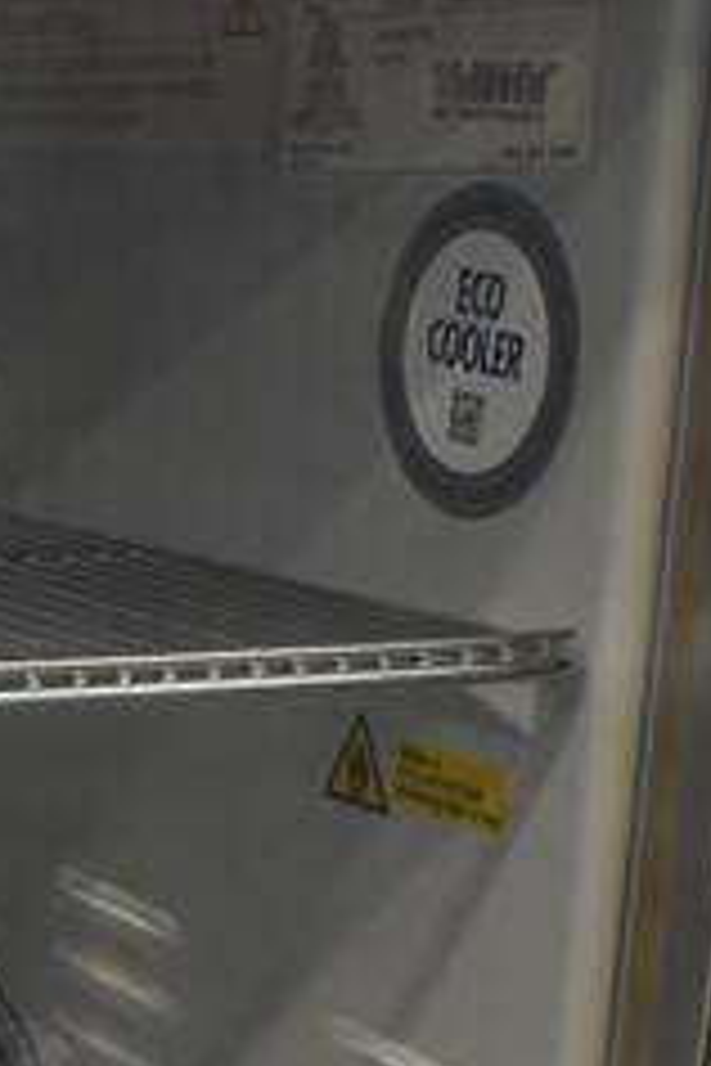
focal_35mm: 104
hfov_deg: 12.7
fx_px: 3081
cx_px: -238
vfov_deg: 18.7
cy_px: 1257
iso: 450
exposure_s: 1/30
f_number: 3.5
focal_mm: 18
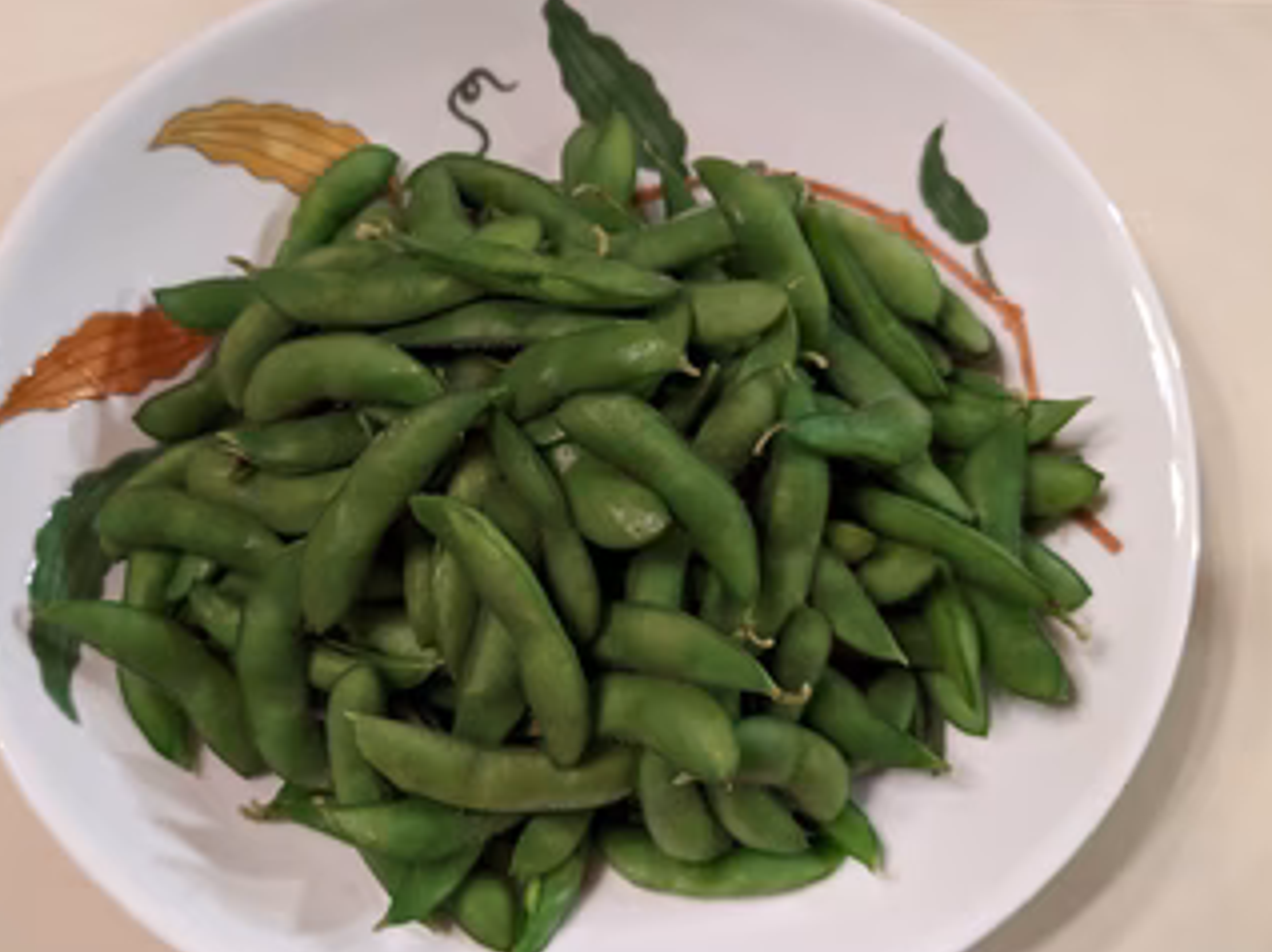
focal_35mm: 34
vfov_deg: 41.7
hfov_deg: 53.7
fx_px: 1248
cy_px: 520
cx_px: 516
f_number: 1.73
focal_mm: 4.38
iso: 296
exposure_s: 1/25
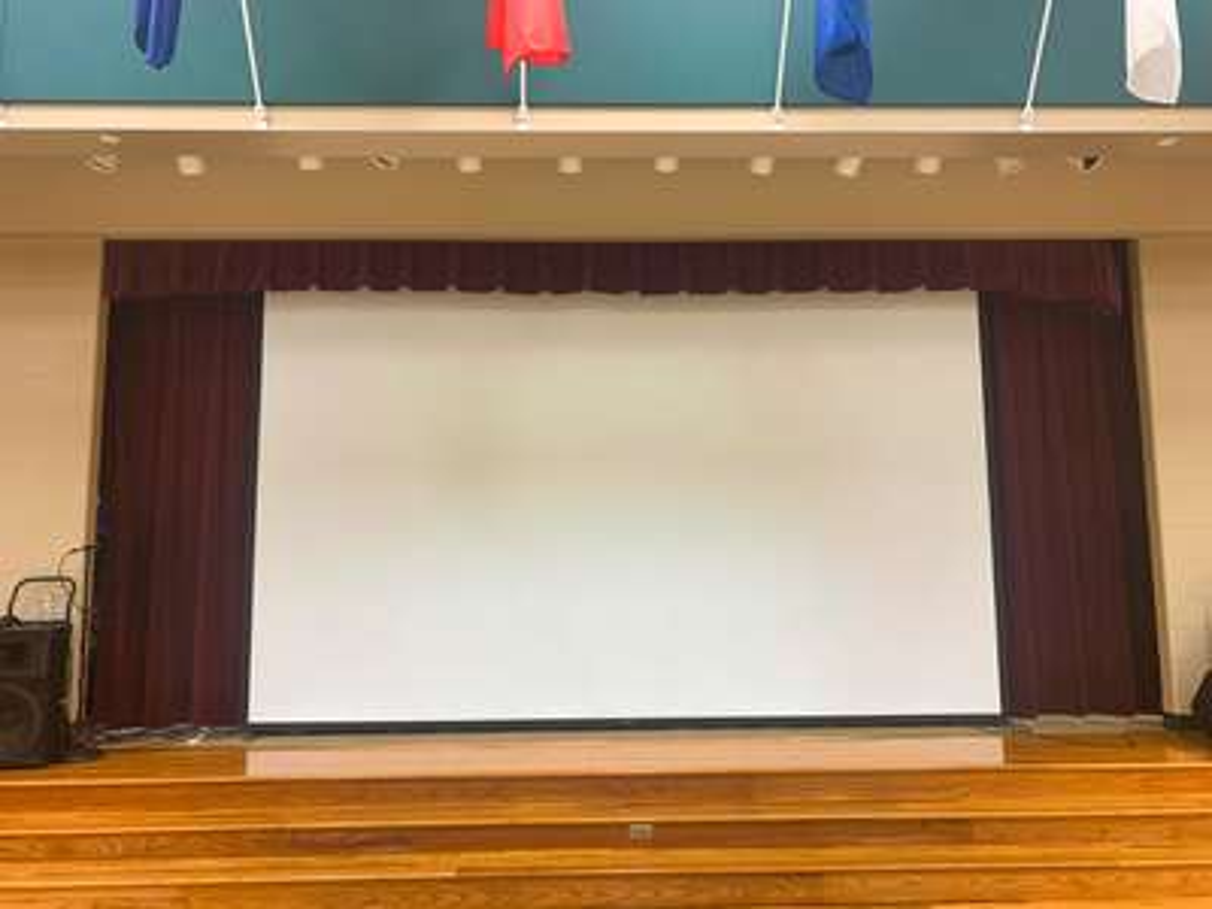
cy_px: 454
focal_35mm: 26
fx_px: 910
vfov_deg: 53.1
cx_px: 606
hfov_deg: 67.3
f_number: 1.8
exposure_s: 1/60
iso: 125
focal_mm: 4.25
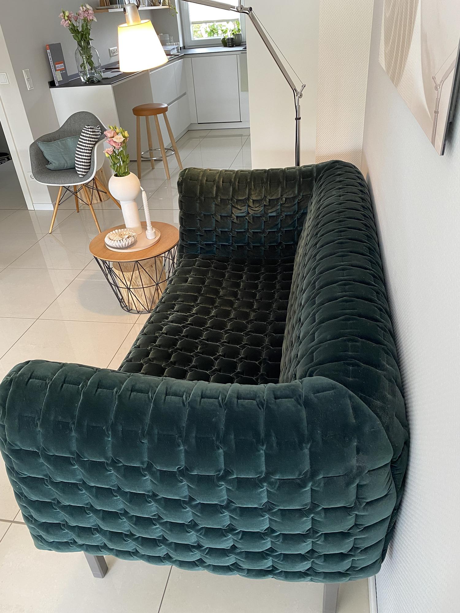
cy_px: 306
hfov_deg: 53.1
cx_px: 230
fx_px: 461
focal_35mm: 26
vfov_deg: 67.3
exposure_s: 1/50
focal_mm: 4.25
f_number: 1.8
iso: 200
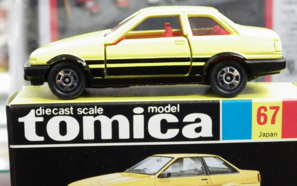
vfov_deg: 13.9
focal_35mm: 94
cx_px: 153
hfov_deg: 22.1
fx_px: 761
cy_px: 123
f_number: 4.2
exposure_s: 1/25
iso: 1250
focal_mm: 12.8
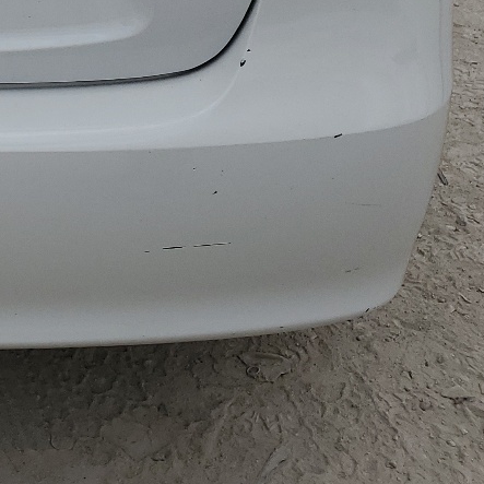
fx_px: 1313
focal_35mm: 83
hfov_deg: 19.3
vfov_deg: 19.4
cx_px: -140
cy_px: -128
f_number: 1.5
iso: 50
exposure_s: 1/10000
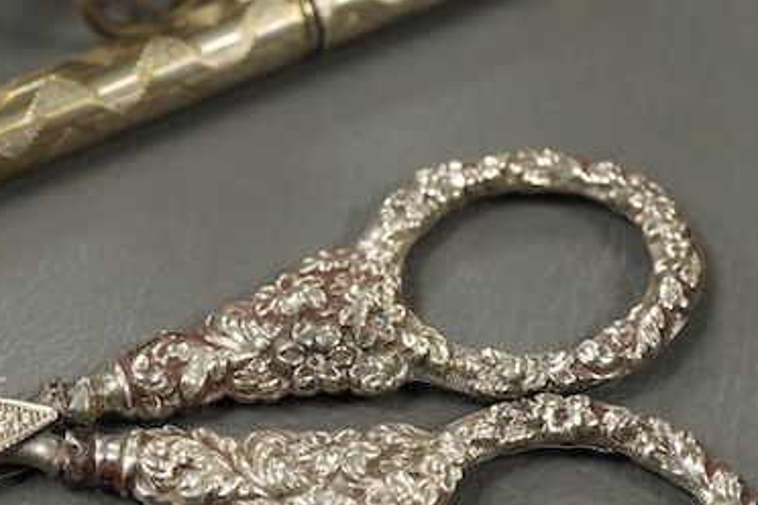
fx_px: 2295
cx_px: 141
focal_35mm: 109
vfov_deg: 12.5
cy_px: 399
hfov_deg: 18.6
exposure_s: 1/125
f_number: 8
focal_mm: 30
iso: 1250
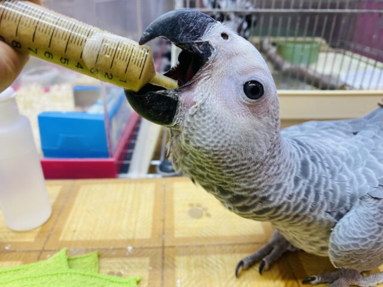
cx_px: 192
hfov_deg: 69.4
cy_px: 144
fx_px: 277
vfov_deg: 54.9
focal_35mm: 25
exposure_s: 1/100
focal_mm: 4.25
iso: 125
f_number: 1.8
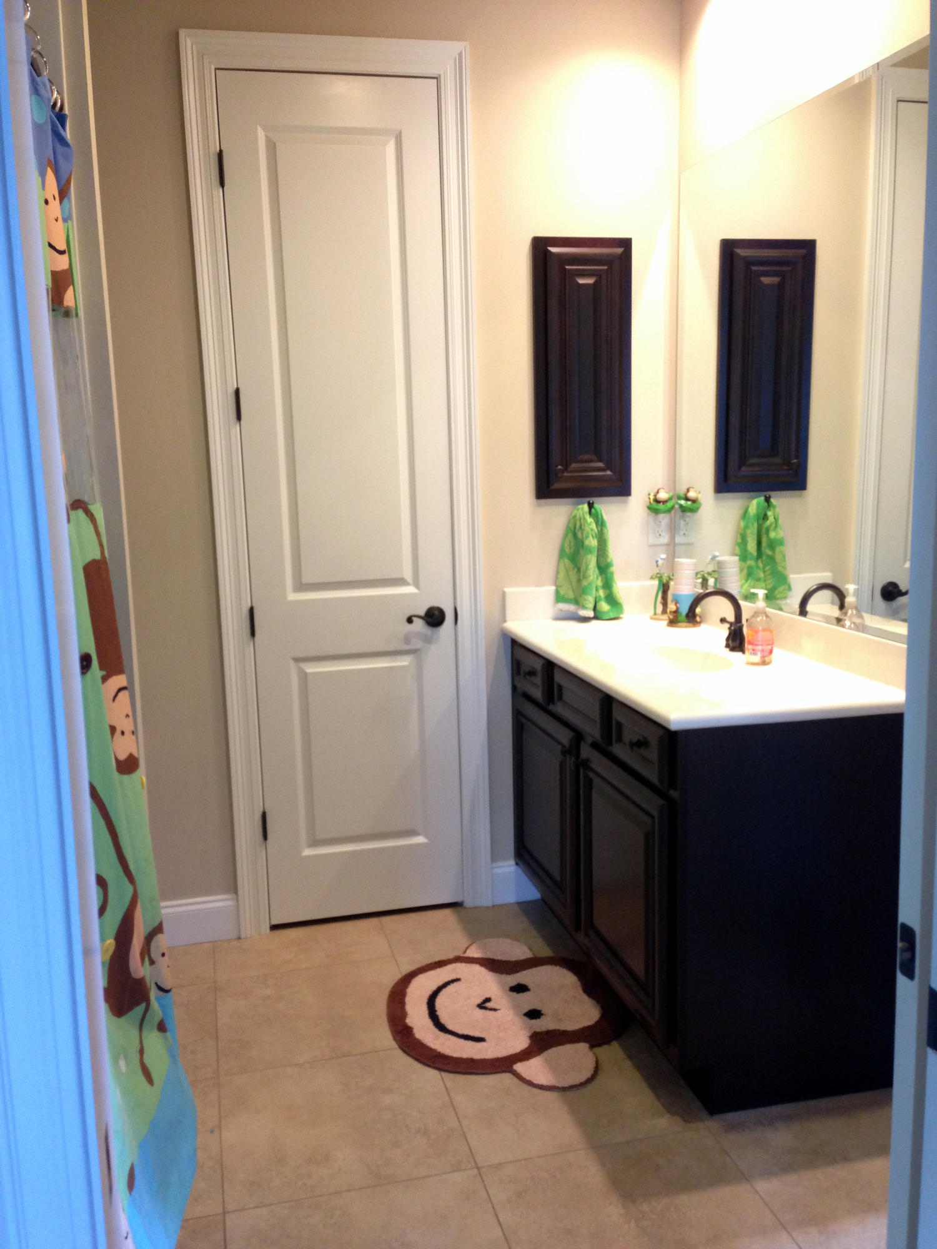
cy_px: 624
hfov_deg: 42.9
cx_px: 468
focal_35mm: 33
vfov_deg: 55.4
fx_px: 1191
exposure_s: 1/20
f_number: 2.4
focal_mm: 4.12
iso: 200
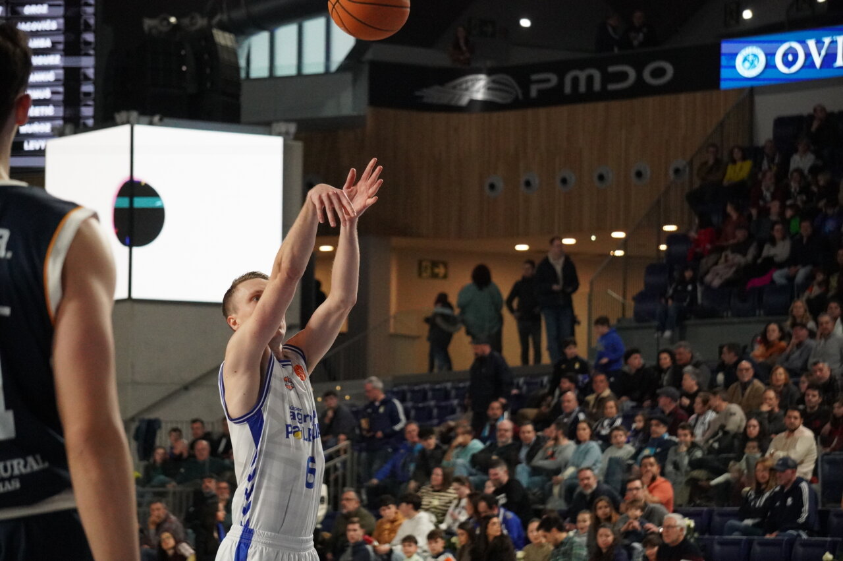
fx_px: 3299
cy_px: 280
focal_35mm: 141
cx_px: 422
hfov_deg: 14.6
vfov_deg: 9.7
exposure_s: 1/1250
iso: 6400
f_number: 5.6
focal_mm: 94
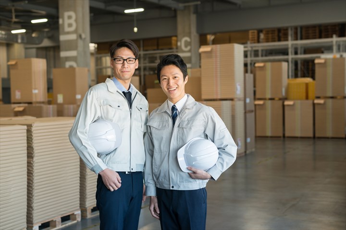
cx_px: 173
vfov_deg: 27.0
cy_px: 115
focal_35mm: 50
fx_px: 481
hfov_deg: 39.6
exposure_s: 1/125
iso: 500
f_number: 3.2
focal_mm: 50
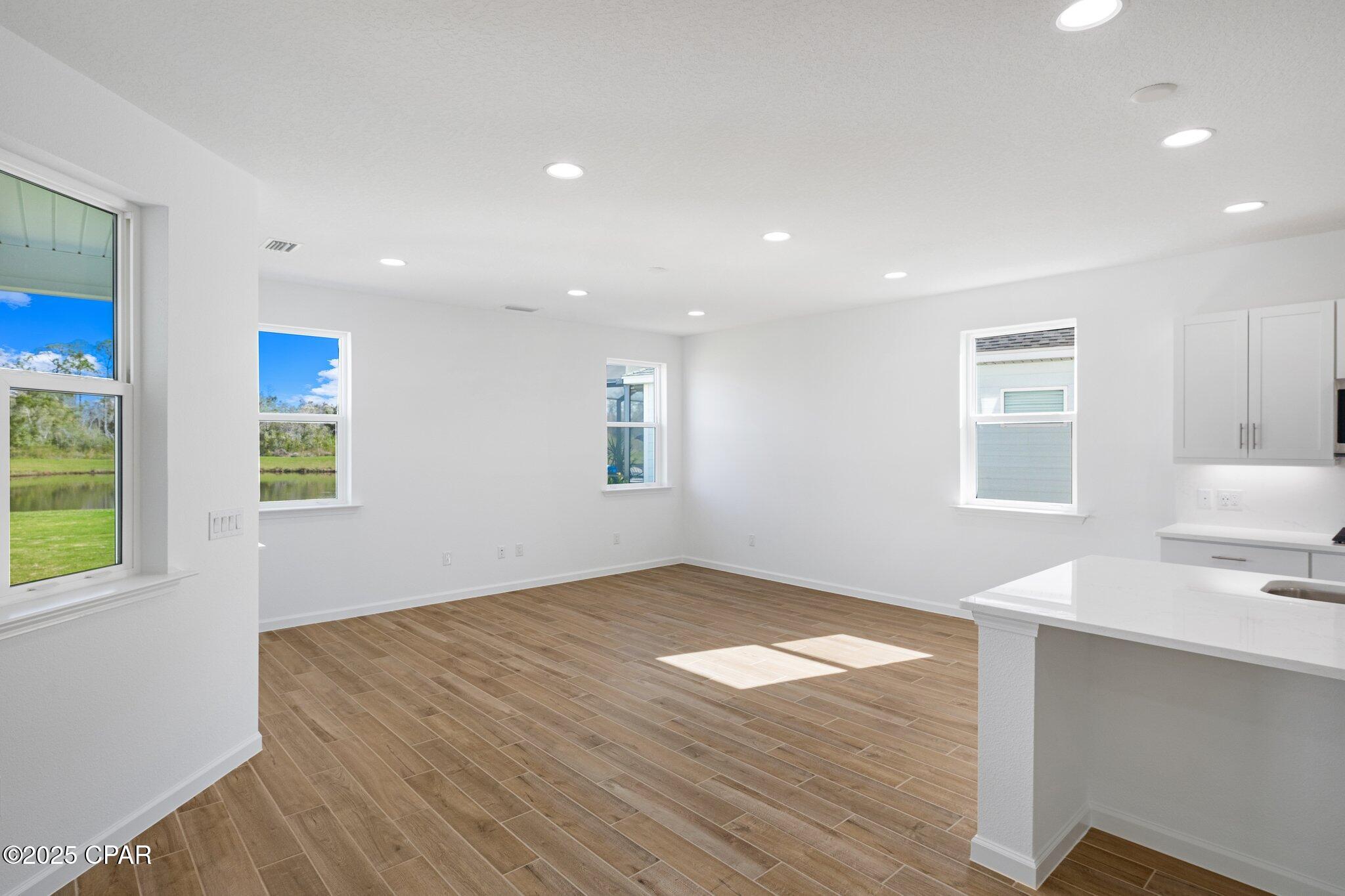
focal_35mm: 18
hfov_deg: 90.0
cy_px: 448
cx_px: 672
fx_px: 672
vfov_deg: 67.4
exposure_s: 1/13
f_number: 10
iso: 500
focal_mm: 18
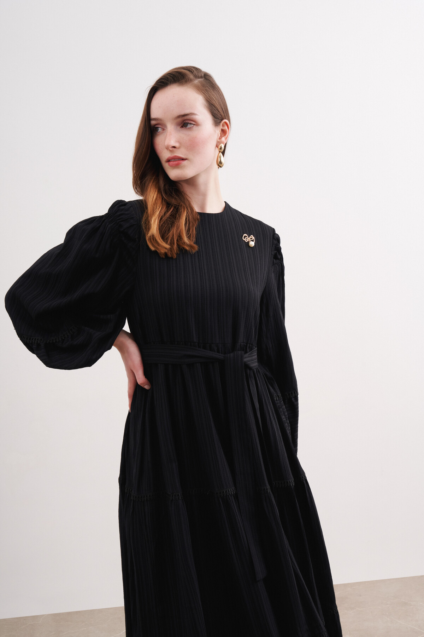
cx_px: 212
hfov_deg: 25.5
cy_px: 318
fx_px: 936
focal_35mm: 53
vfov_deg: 37.5
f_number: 11
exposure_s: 1/160
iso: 400
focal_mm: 53
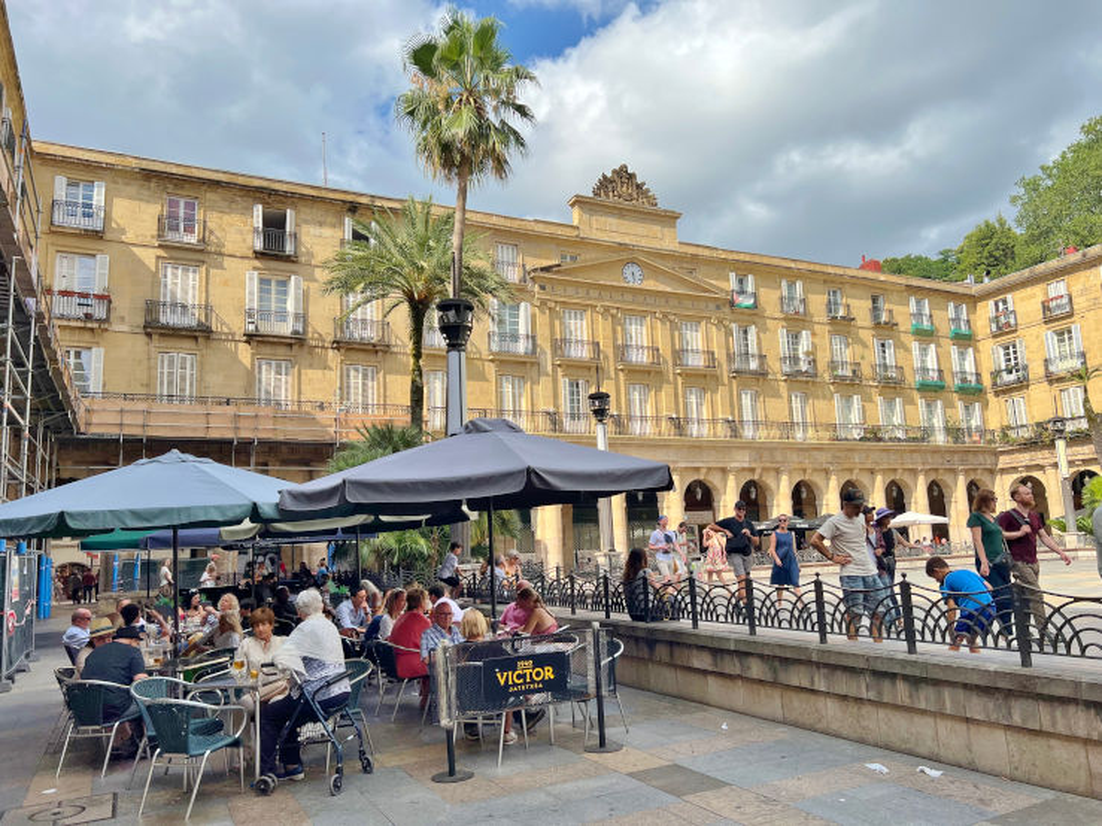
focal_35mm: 26
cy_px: 413
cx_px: 551
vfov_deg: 53.0
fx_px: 828
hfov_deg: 67.3
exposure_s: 1/3165
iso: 50
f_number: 1.5
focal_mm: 5.7
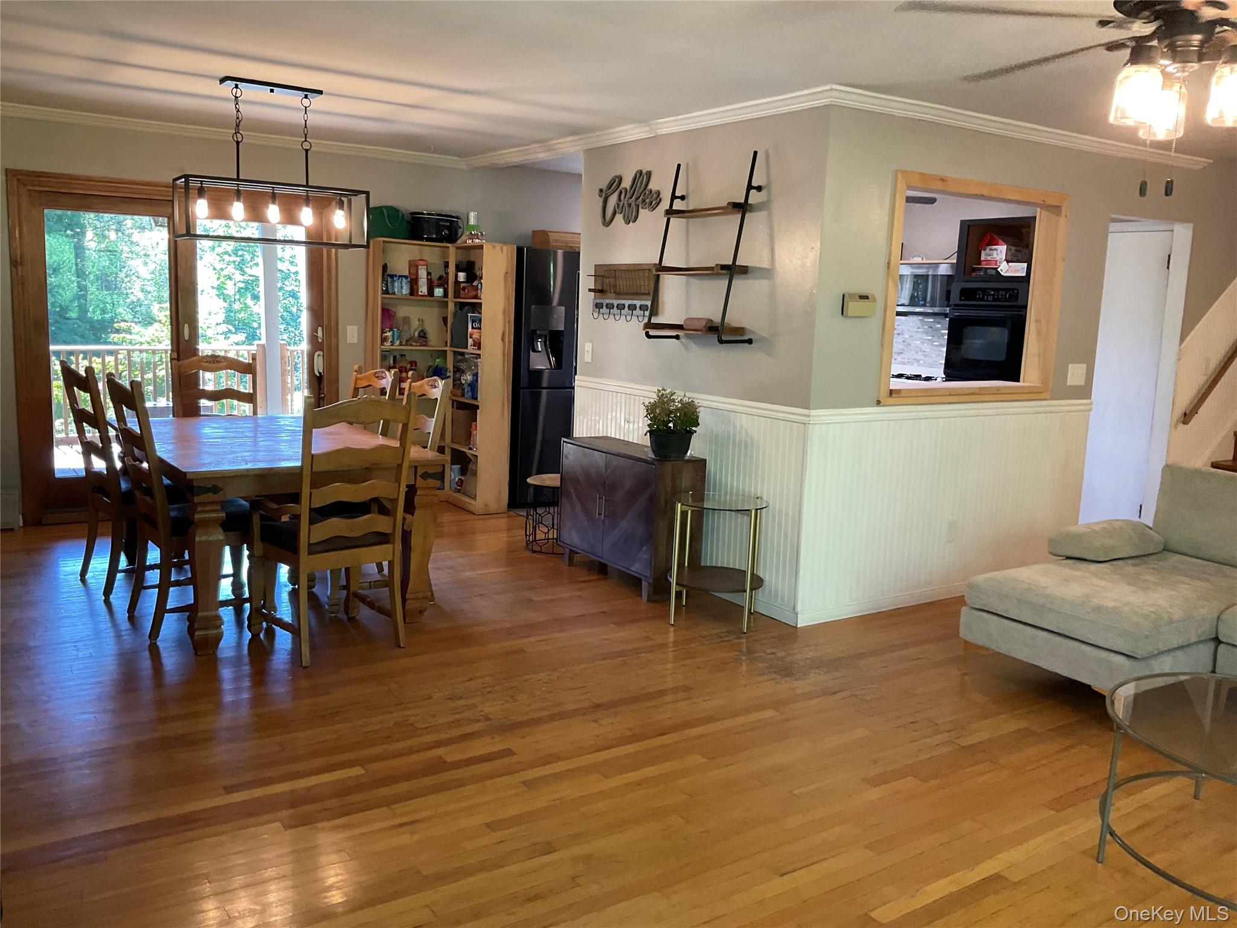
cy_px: 464
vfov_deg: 48.2
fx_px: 1036
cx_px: 618
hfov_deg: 61.7
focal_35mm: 29
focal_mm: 3
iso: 125
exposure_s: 1/60
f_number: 1.8
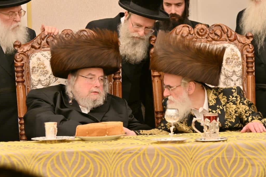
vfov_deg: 9.3
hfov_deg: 13.9
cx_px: 133
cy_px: 89
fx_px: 1093
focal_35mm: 148
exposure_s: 1/160
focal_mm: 98
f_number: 4
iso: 320
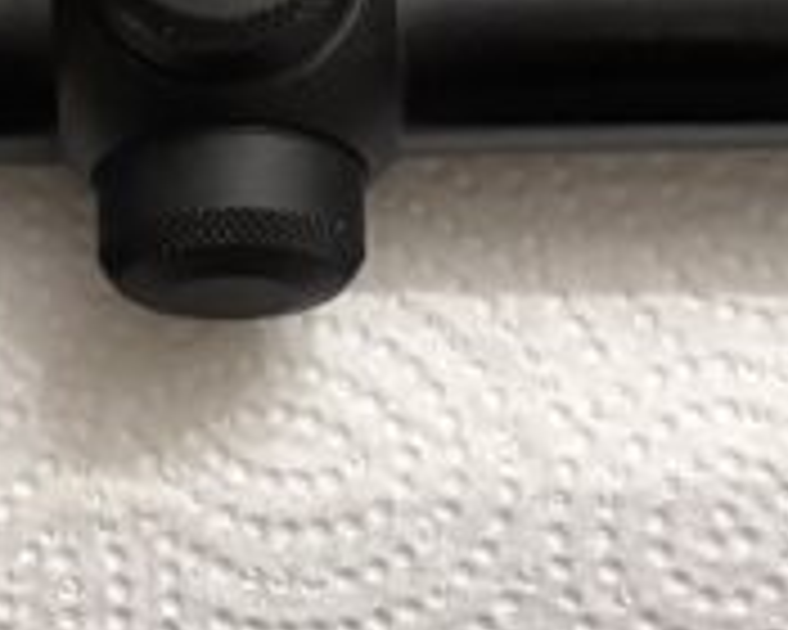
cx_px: 86
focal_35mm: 116
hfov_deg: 16.4
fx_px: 2705
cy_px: -27
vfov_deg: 13.1
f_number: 1.6
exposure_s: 1/60
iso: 320
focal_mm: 5.96
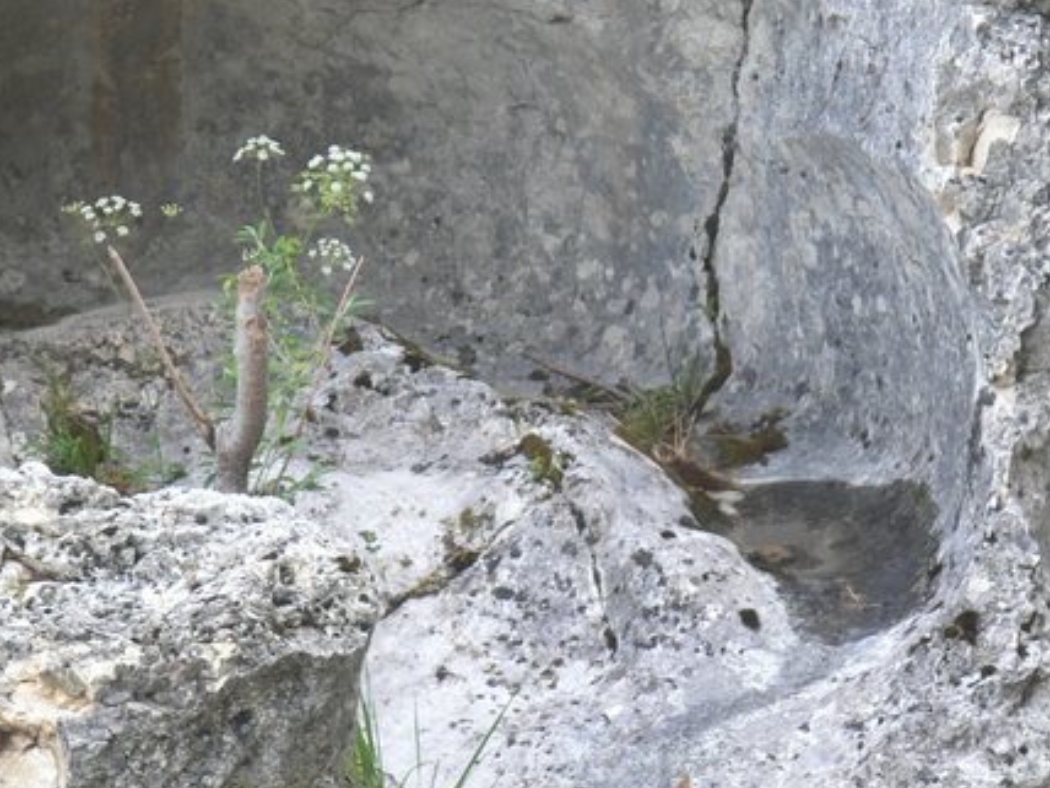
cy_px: 199
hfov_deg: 5.8
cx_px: 346
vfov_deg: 4.3
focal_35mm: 342
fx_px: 10374
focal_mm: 39
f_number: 3.6
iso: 100
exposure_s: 1/30
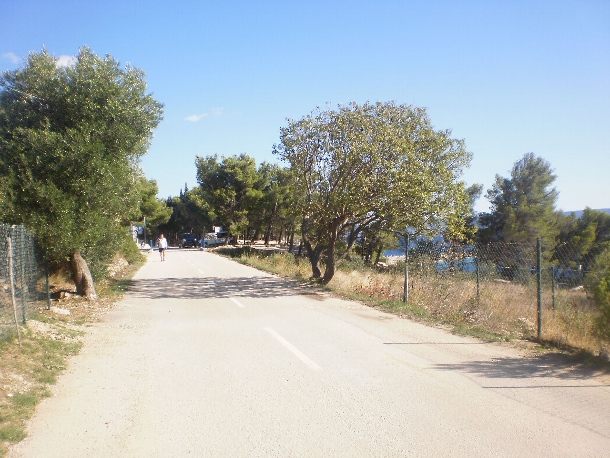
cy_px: 229
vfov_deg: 37.7
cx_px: 305
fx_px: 670
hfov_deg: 49.0
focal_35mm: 38
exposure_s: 1/500
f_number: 4.6
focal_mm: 6.3
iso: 100
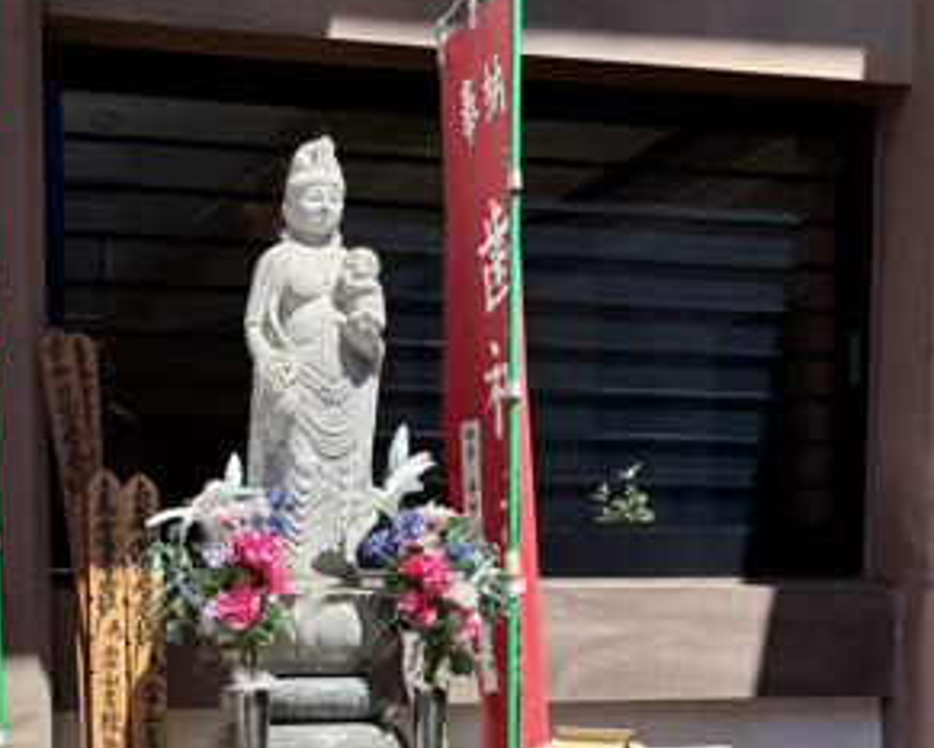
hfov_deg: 29.8
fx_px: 1687
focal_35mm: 61
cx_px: 109
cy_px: 820
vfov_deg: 23.5
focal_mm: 5.96
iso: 50
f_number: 1.6
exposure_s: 1/3205
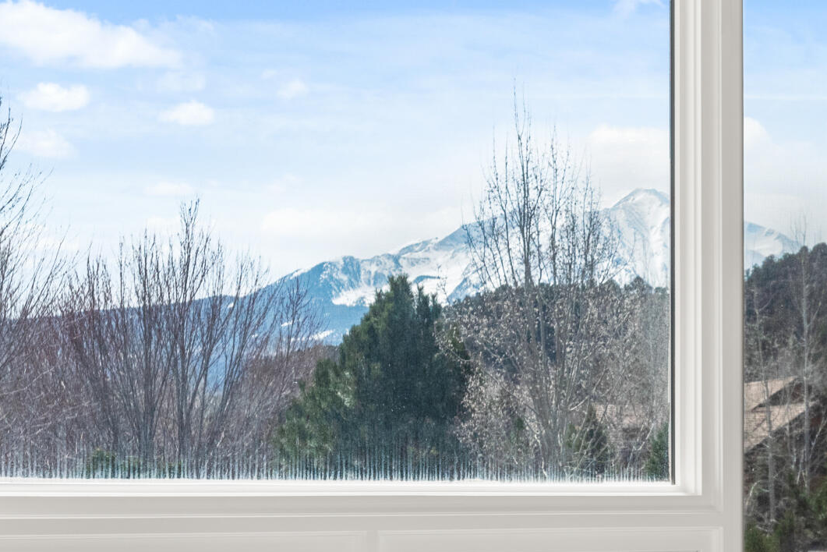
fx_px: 2275
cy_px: 462
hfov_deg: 20.1
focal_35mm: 99
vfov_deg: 13.7
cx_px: 769
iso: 400
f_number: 10
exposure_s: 1/20
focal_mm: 35
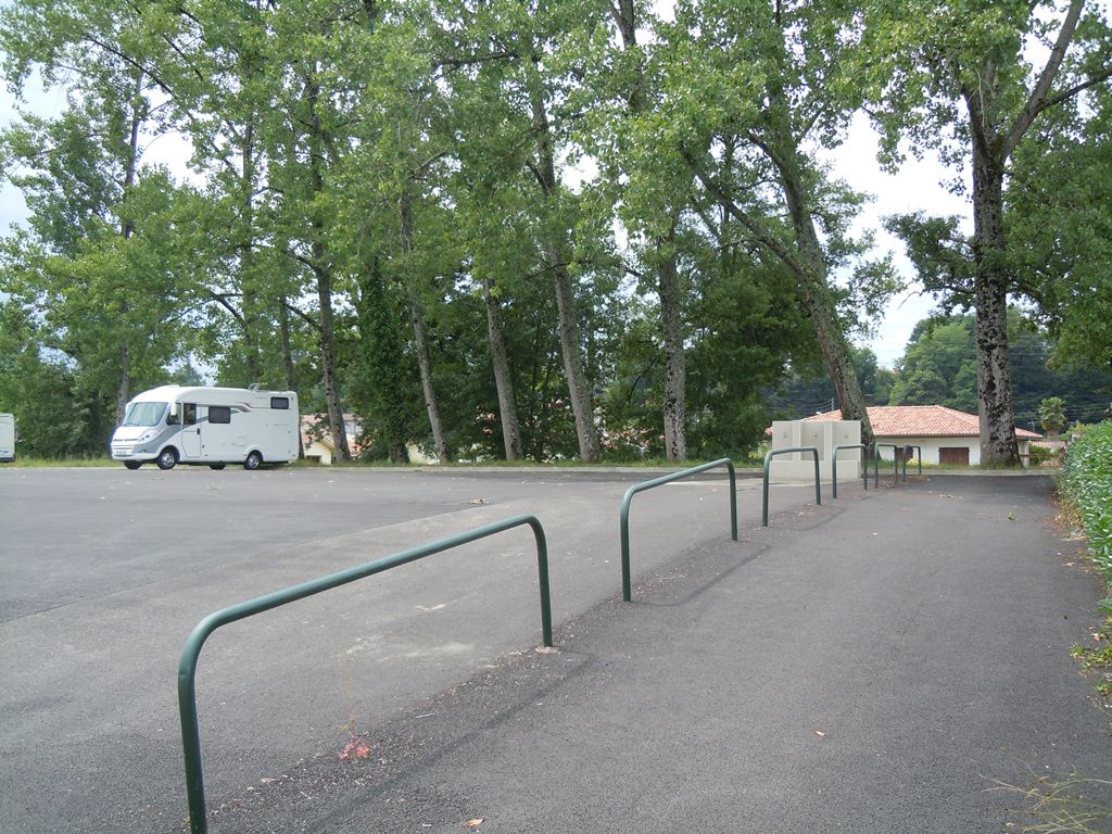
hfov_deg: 47.9
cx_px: 556
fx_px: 1253
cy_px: 417
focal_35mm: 39
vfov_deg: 36.8
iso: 100
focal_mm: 7.1
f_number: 3.7
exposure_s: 1/320
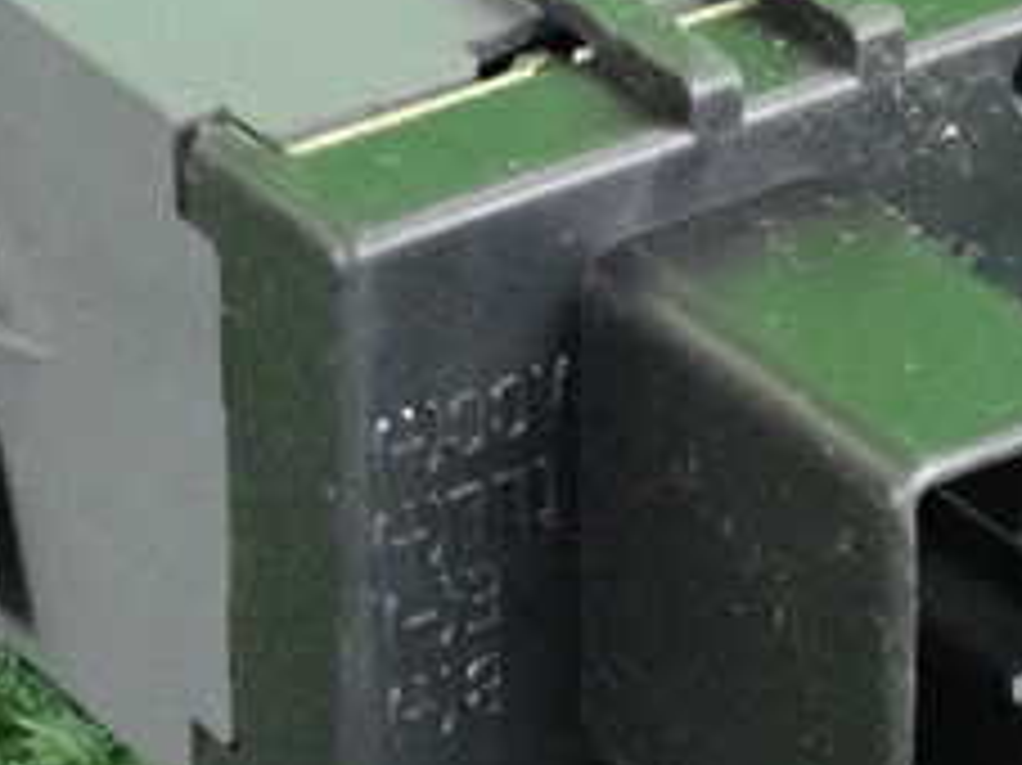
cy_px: 117
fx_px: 7348
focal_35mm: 249
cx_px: 671
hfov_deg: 8.0
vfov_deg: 6.0
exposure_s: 1/125
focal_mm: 16.79
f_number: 4.7
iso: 4000
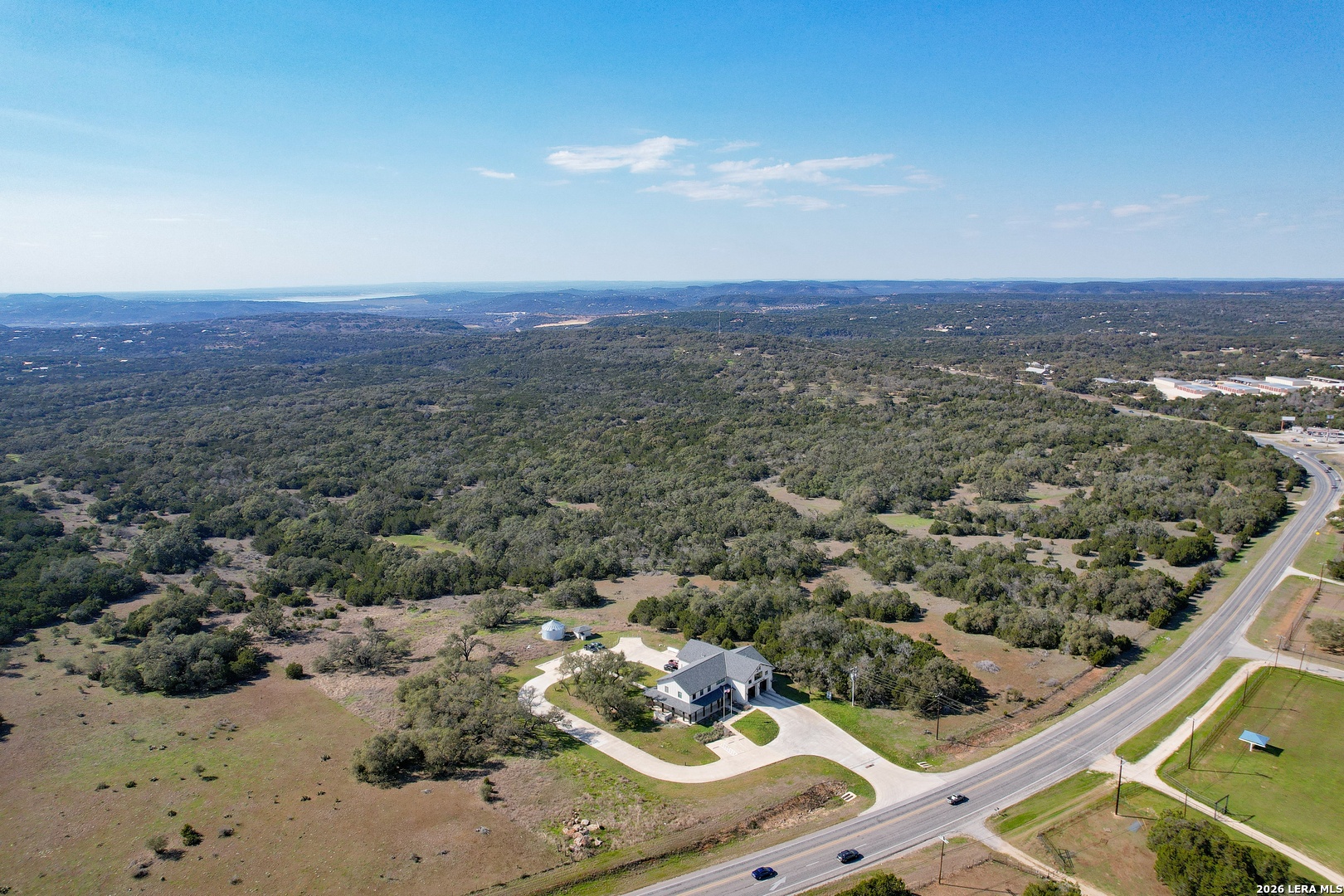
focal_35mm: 22
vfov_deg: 57.2
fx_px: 821
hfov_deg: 78.6
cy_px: 448
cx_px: 672
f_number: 2.8
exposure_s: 1/2500
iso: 100
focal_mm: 8.38
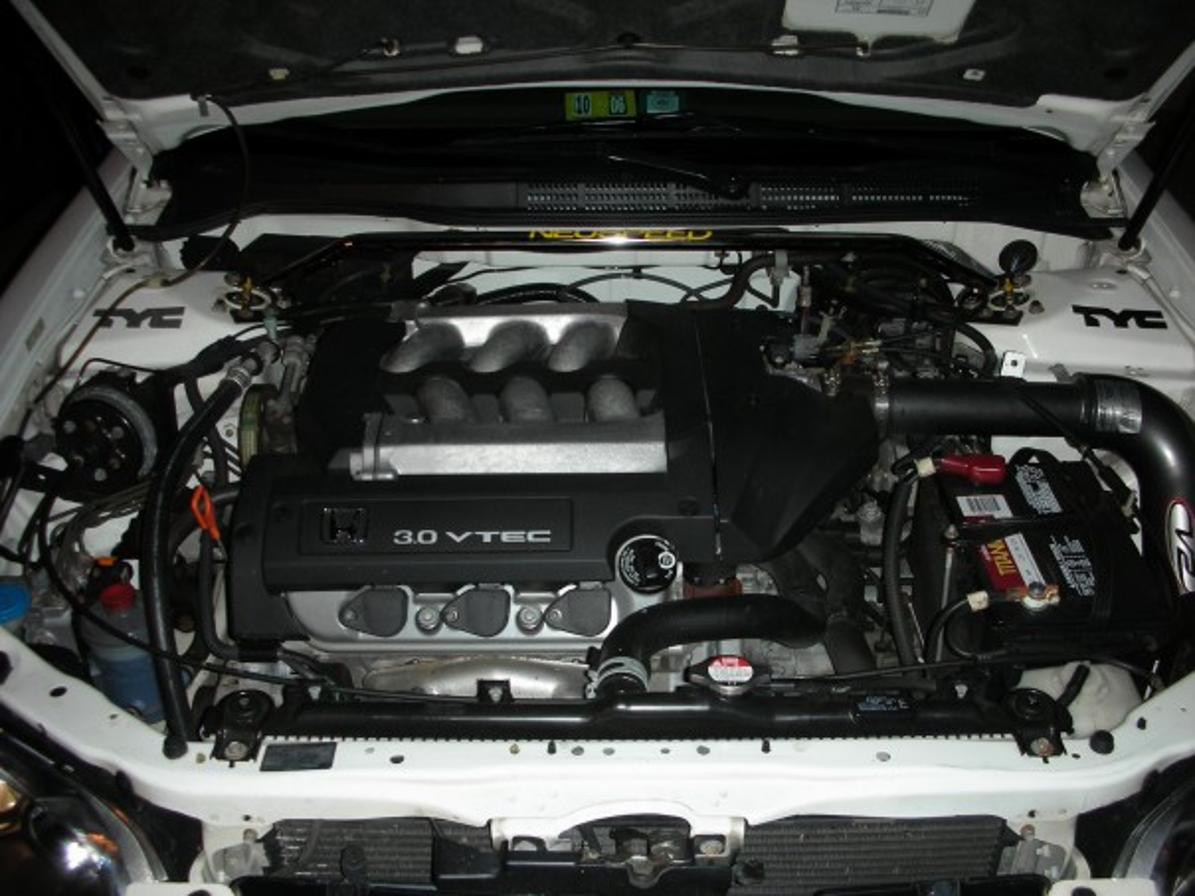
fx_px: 1208
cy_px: 448
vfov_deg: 40.7
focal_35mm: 35
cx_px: 598
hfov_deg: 52.6
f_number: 3
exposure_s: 1/60.1
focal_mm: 5.8
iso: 50
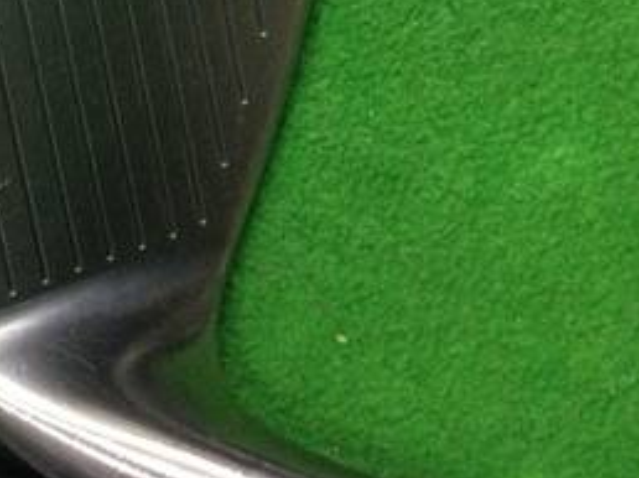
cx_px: -92
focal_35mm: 77
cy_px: -15
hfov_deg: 23.5
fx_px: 1420
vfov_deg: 18.5
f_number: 2.4
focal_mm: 3.3
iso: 160
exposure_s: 1/30
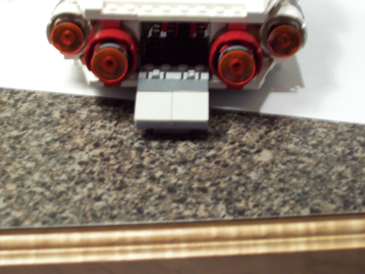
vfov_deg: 22.3
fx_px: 696
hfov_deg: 29.4
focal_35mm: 66
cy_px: 137
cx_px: 182
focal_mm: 10.8
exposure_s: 1/8
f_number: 4
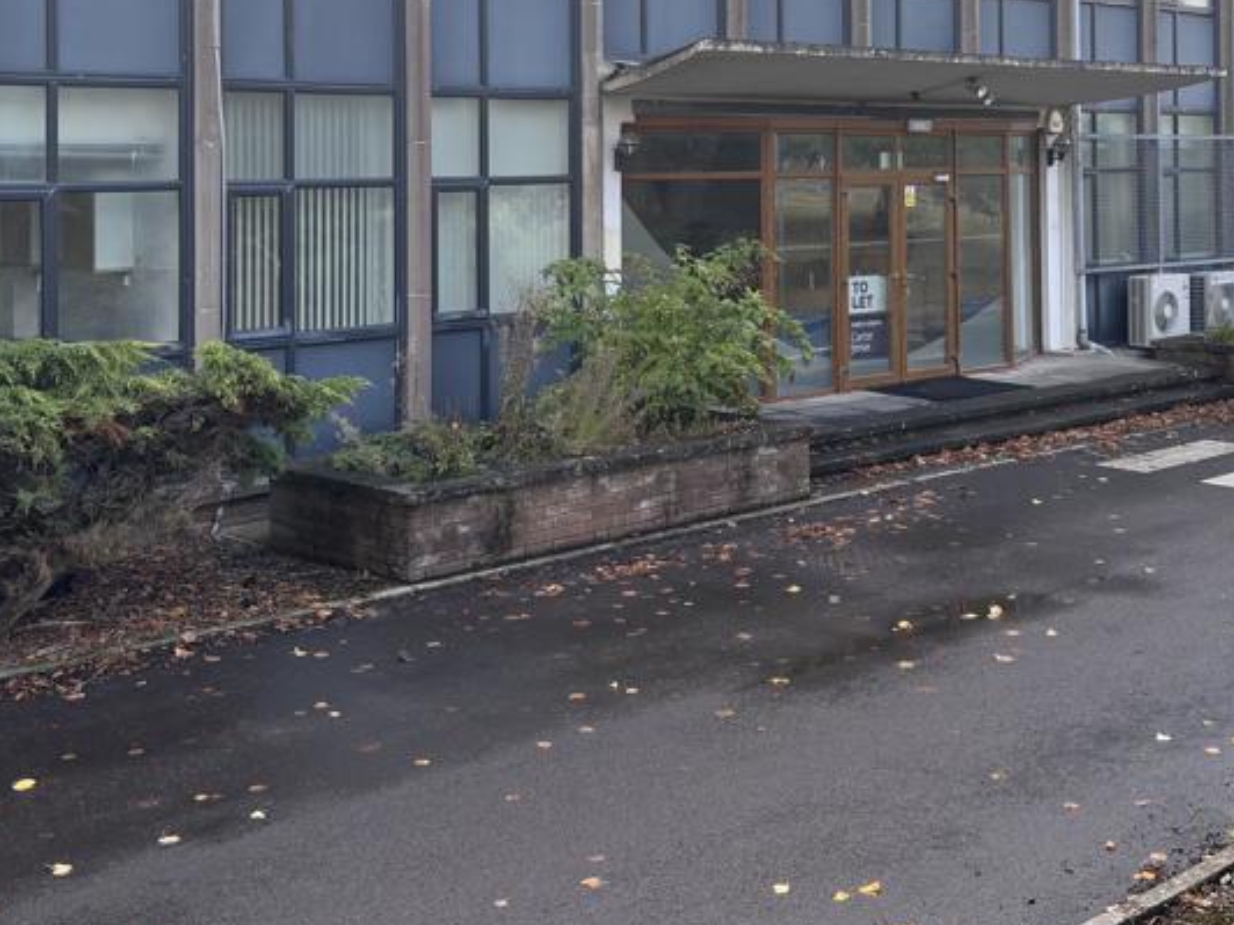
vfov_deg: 28.3
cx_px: 721
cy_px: 137
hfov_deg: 38.1
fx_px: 1782
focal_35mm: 50
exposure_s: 1/559
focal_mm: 5.96
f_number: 1.6
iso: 50
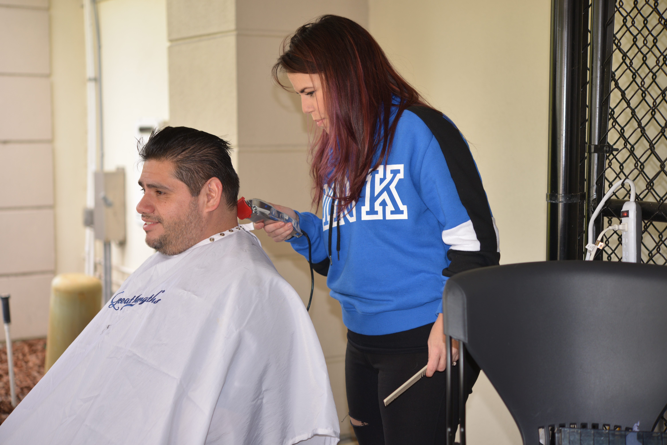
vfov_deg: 22.6
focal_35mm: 60
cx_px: 334
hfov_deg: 33.4
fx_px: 1112
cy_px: 222
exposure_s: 1/200
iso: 200
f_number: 3.5
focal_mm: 60
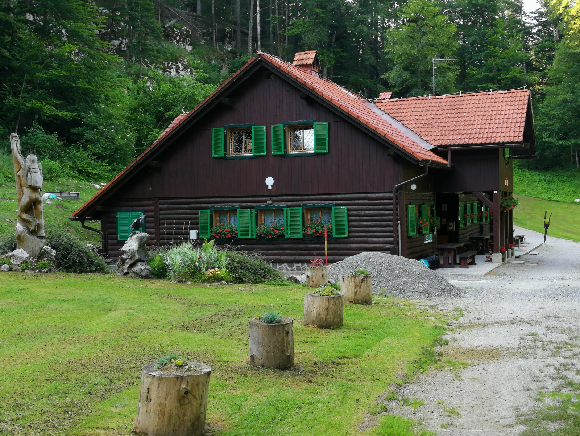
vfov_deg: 33.6
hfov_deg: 43.8
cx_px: 290
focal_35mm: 43
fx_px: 721
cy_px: 218
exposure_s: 1/100
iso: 50
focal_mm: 3.95
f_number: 1.8
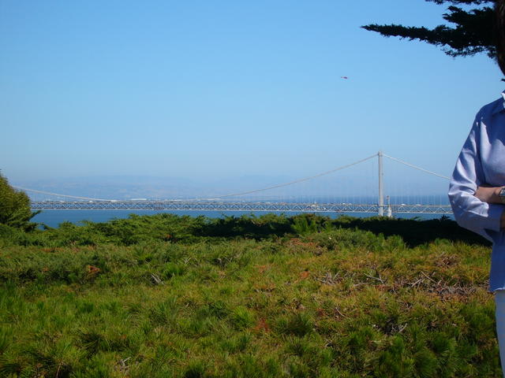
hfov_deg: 18.7
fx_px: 1532
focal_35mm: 105
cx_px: 252
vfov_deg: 14.1
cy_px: 189
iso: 50
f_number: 14
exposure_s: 1/60
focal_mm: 17.4
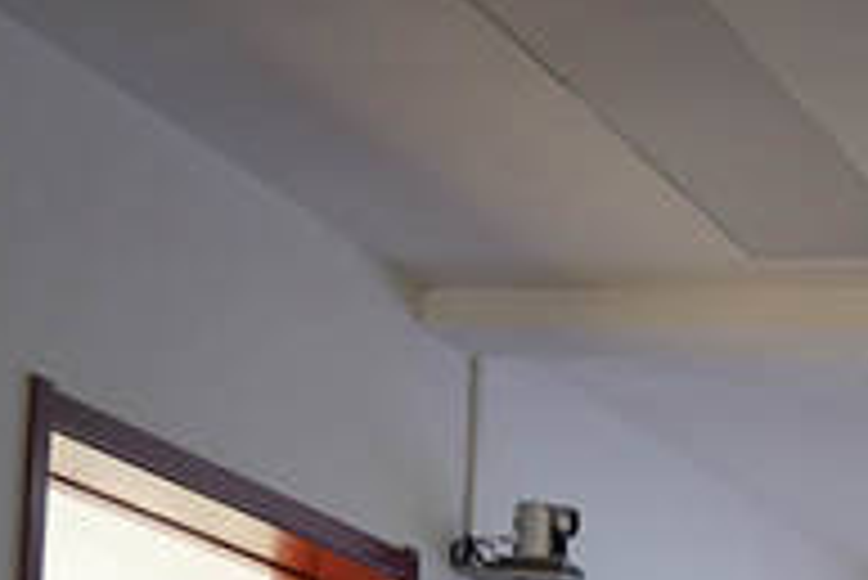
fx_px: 2992
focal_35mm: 124
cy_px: 949
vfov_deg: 10.6
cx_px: 1644
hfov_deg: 14.2
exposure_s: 1/60
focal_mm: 24
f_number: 4
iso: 160
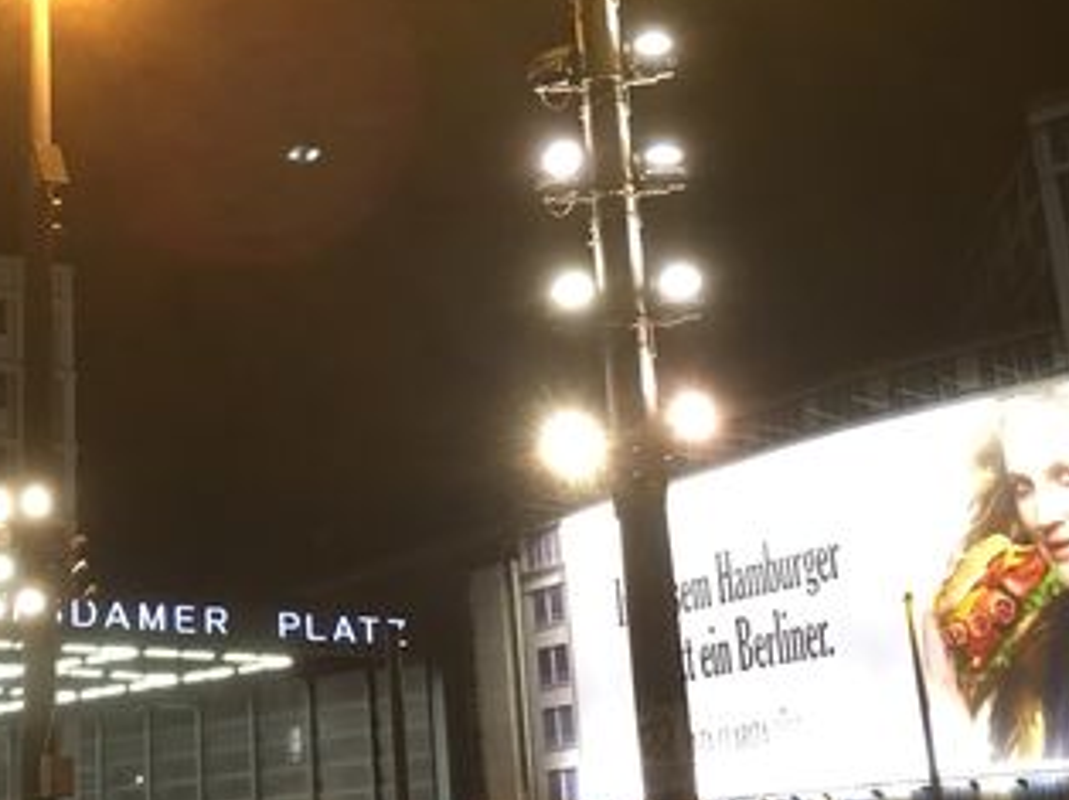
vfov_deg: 19.5
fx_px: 2283
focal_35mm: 74
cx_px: 225
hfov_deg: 25.9
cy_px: 71
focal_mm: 4.15
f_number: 2.2
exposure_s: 1/10
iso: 100
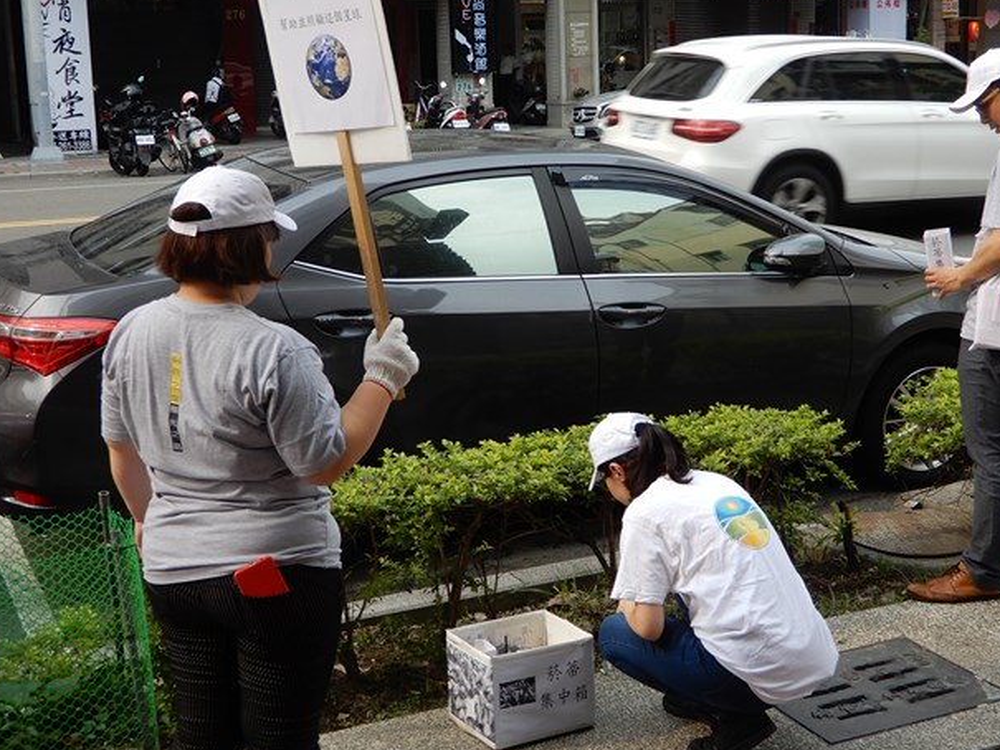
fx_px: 1560
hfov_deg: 35.5
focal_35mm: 54
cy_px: 311
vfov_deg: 27.0
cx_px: 544
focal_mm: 7.5
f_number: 4
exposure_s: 1/160
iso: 80
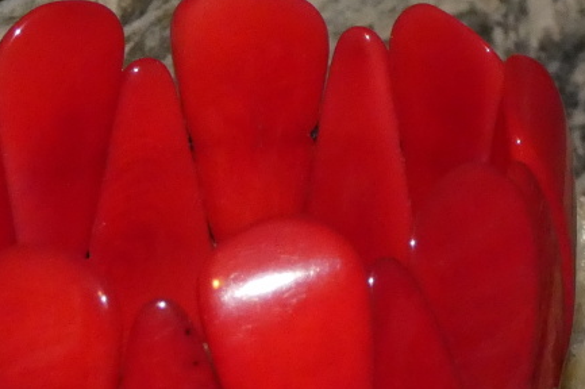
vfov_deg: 6.8
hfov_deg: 10.2
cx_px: 213
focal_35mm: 202
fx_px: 3280
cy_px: 315
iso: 800
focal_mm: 18.8
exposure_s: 1/60
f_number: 4.9
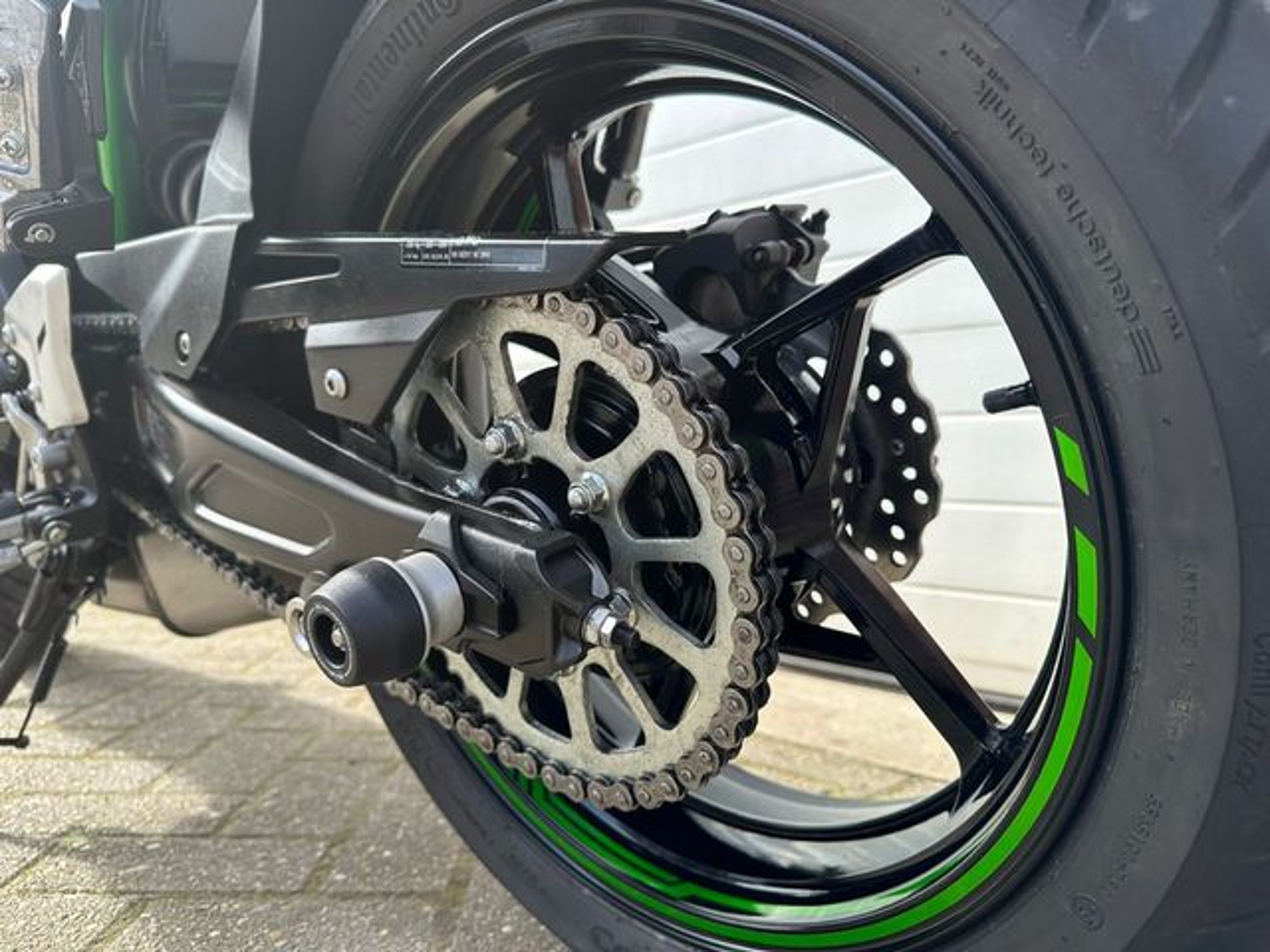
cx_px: 635
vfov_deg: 56.8
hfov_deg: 71.6
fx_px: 881
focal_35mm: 24
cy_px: 476
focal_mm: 6.86
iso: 80
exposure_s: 1/850
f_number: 1.78
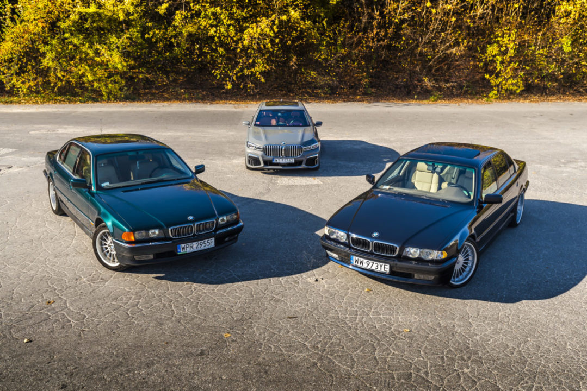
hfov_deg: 60.3
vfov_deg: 42.4
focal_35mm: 31
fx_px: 506
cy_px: 196
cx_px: 294
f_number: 5
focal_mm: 31
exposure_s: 1/160
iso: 100
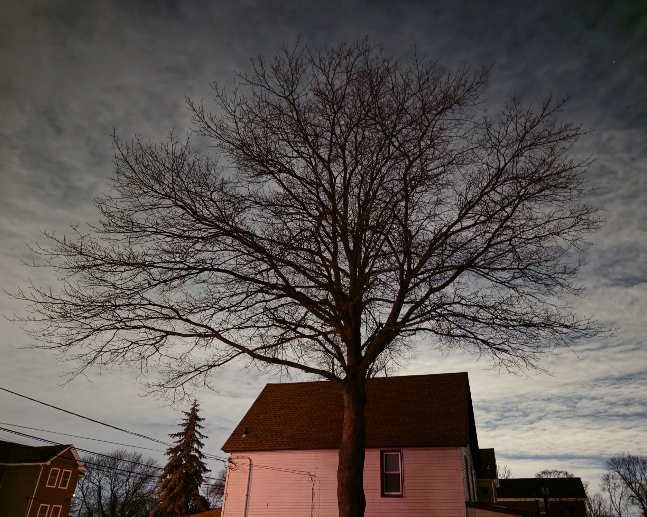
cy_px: 259
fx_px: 460
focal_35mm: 24
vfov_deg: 58.8
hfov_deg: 70.2
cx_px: 340
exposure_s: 1/3.57
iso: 2000
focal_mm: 6.5
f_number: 1.4
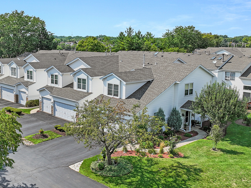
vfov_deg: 35.0
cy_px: 81
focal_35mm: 41
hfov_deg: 45.2
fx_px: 297
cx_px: 87
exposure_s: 1/1600
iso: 150
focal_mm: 12.29
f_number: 2.8
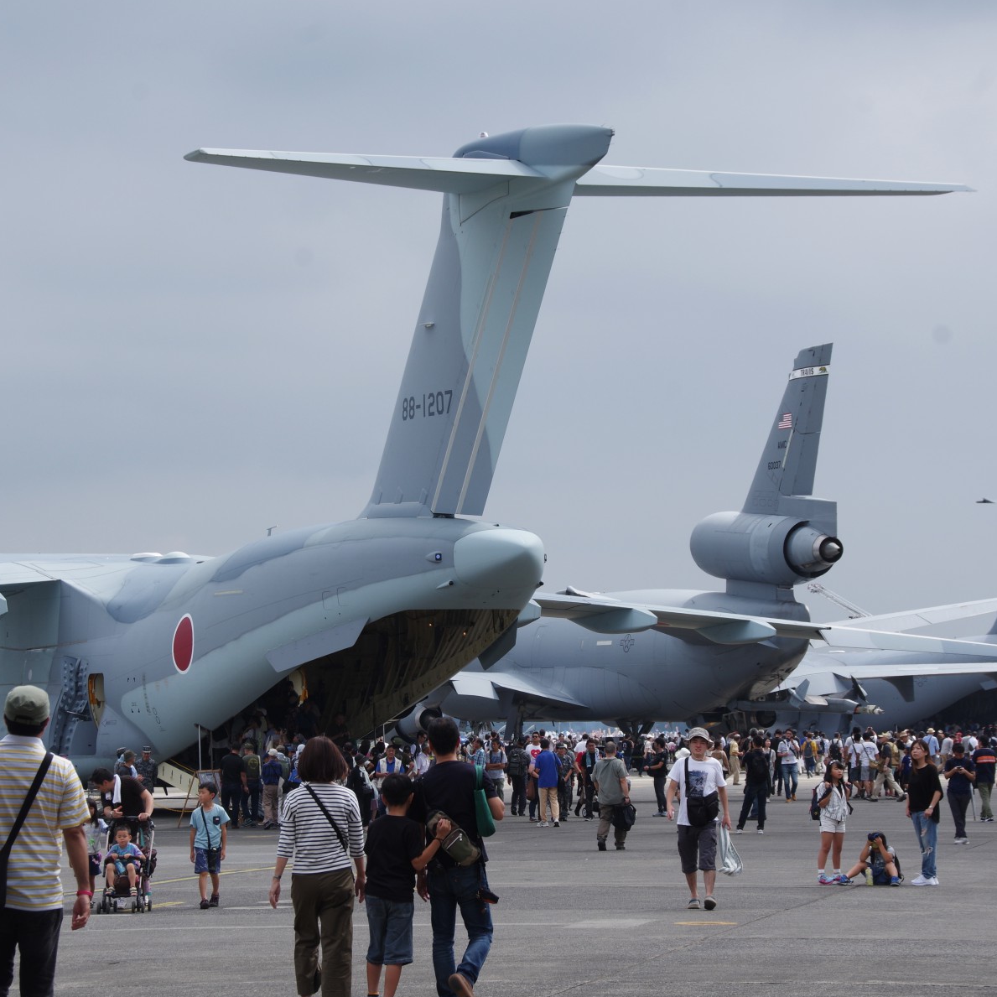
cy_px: 500
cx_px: 468
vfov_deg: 15.0
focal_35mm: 116
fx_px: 3780
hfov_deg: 15.0
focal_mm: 60
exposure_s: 1/160
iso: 100
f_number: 10
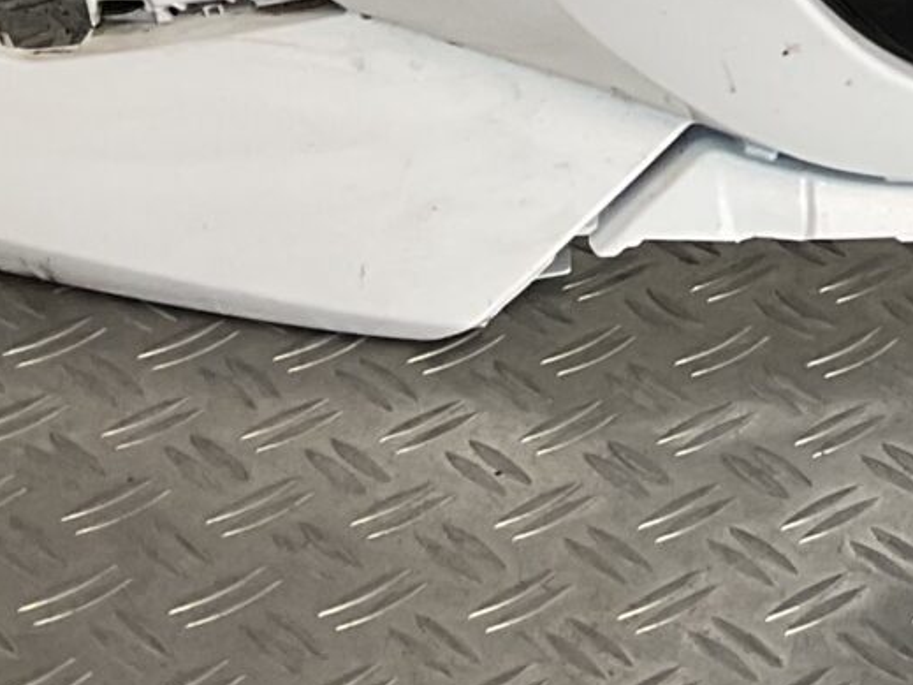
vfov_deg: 9.8
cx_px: 1286
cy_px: -574
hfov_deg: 13.2
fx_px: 3771
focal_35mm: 143
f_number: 1.8
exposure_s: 1/100
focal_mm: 3
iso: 32
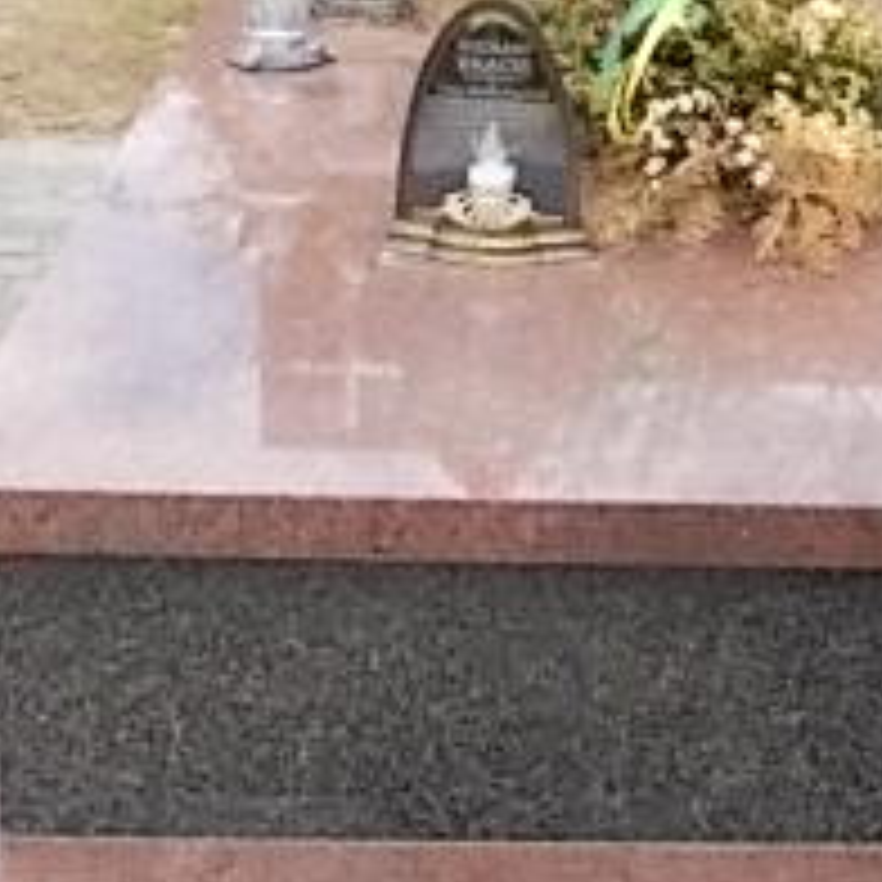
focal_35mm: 81
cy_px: 284
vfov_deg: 21.3
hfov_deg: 21.3
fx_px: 2335
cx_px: 634
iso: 80
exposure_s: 1/320
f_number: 2.7
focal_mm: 4
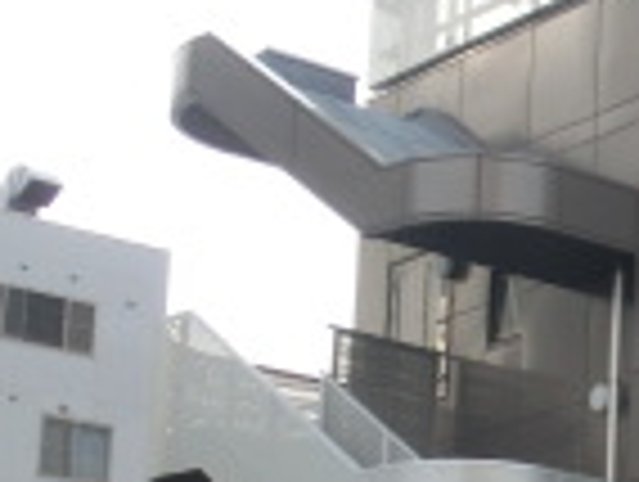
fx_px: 2496
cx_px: 1066
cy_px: 514
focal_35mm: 135
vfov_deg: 10.9
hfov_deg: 13.4
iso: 80
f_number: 3.5
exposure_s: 1/250
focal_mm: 5.36
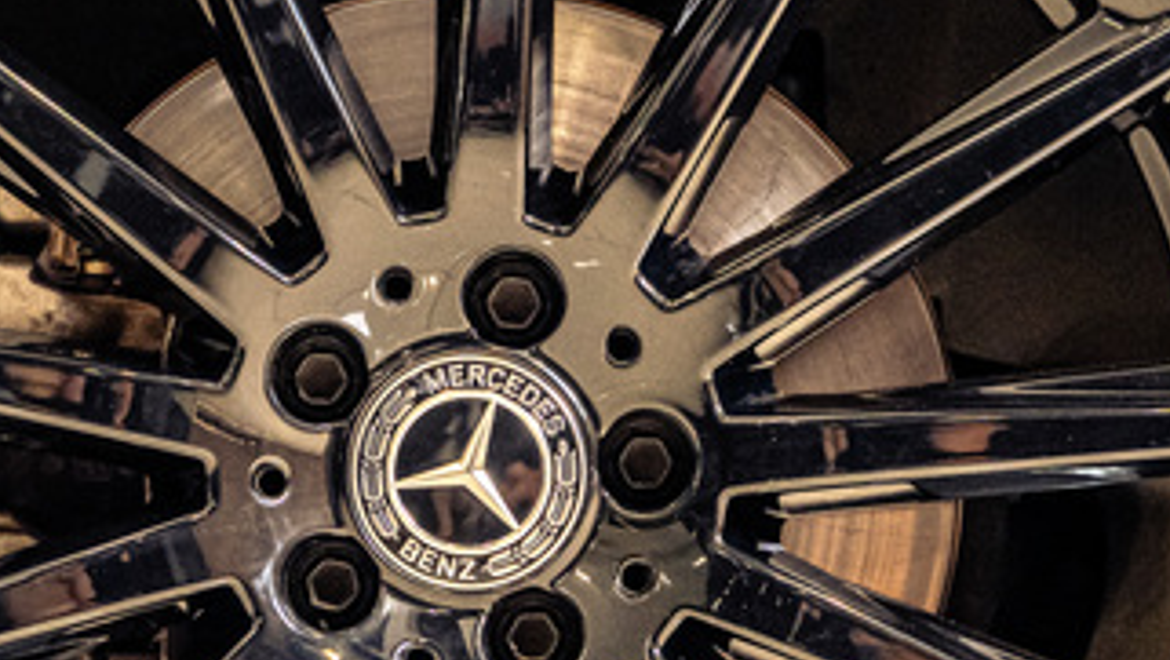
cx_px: 487
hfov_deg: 8.6
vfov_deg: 4.9
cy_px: 492
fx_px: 7760
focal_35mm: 250
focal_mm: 75
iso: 1600
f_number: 4
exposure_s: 1/160
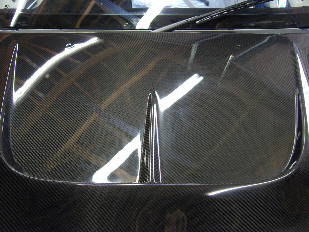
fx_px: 304
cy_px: 116
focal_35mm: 34
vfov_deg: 41.8
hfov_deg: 54.0
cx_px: 154
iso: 200
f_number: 2.8
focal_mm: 7.3
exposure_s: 1/40
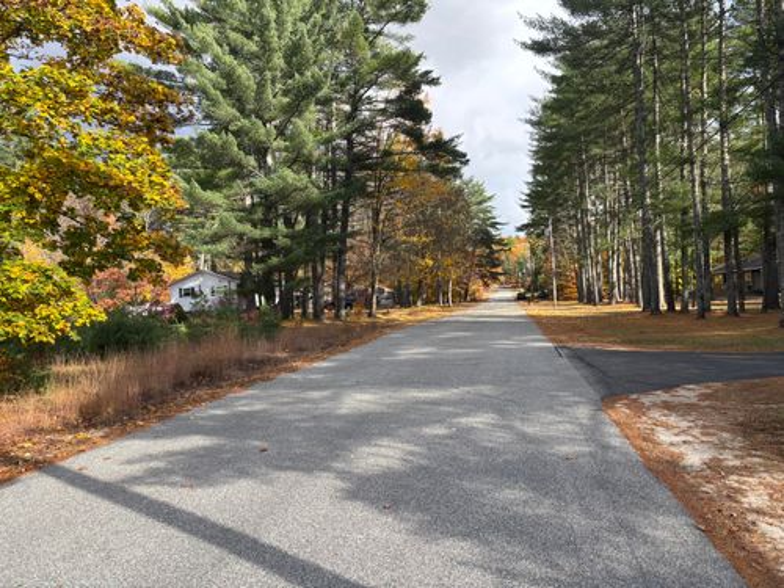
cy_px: 294
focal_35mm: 26
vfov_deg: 53.1
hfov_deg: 67.3
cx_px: 392
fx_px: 589
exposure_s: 1/887
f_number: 1.6
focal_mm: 5.96
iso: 50
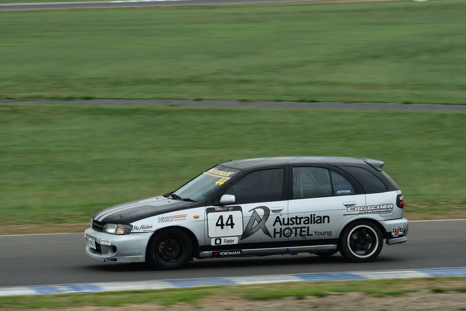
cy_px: 156
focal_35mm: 202
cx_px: 233
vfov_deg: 6.8
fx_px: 2622
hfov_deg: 10.2
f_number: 11
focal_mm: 135
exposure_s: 1/250
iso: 500
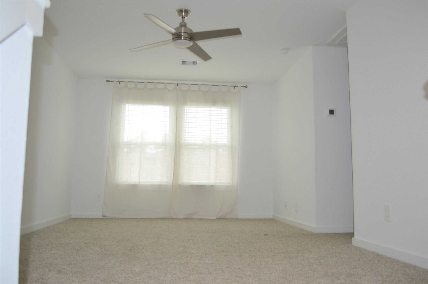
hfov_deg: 62.0
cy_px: 142
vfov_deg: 43.5
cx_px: 214
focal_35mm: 30
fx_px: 356
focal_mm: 20
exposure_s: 1/125
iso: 220
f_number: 4
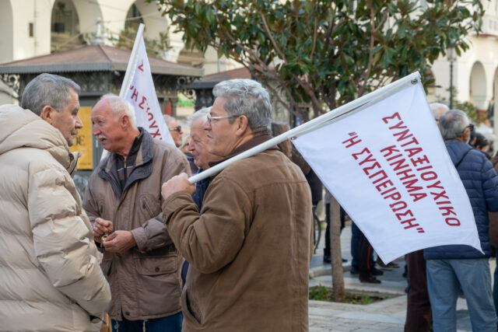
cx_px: 249
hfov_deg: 24.5
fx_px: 1148
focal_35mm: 83
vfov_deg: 16.5
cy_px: 166
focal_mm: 55
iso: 80
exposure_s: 1/200
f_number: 4.5
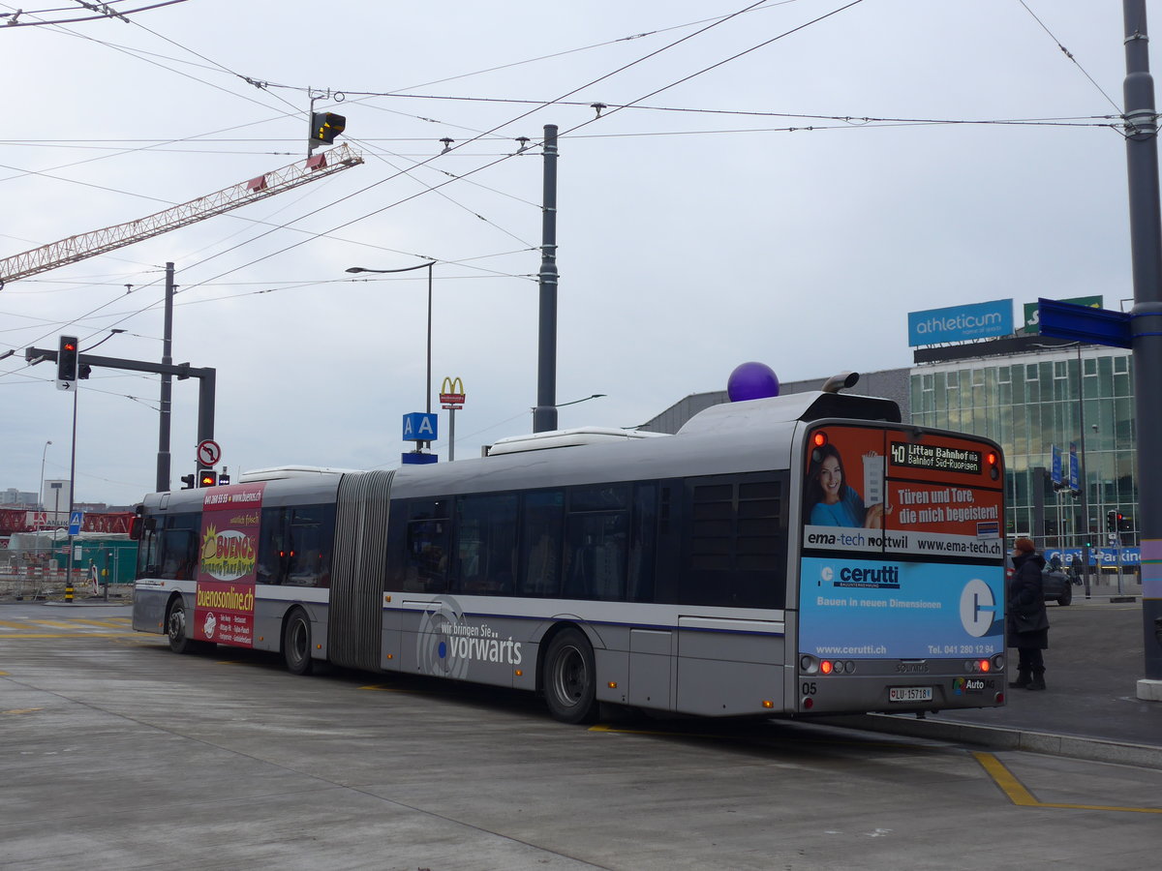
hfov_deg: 42.9
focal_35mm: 44
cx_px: 581
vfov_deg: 32.9
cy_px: 436
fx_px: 1477
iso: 80
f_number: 2.8
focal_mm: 9
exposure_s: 1/500
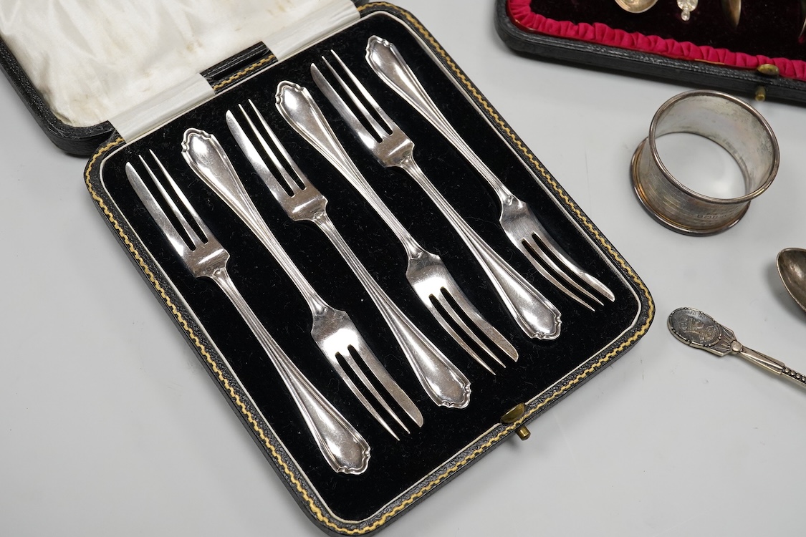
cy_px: 268
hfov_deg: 43.6
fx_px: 1007
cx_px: 403
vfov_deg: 29.9
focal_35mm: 45
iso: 2500
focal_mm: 30
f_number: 11
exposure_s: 1/250
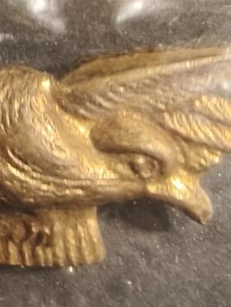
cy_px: 219
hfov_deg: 13.1
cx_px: 81
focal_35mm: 113
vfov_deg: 17.3
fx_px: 1004
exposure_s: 1/50
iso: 125
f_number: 2
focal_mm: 2.32
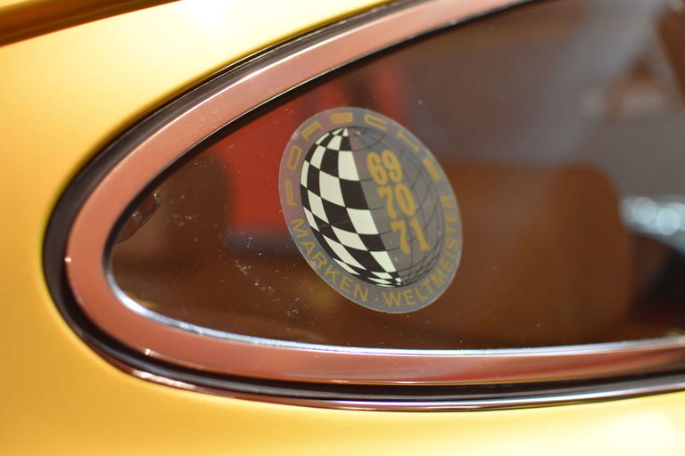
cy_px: 228
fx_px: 999
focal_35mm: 52
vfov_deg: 25.8
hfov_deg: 37.9
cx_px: 342
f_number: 2.2
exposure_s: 1/60
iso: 800
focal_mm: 35
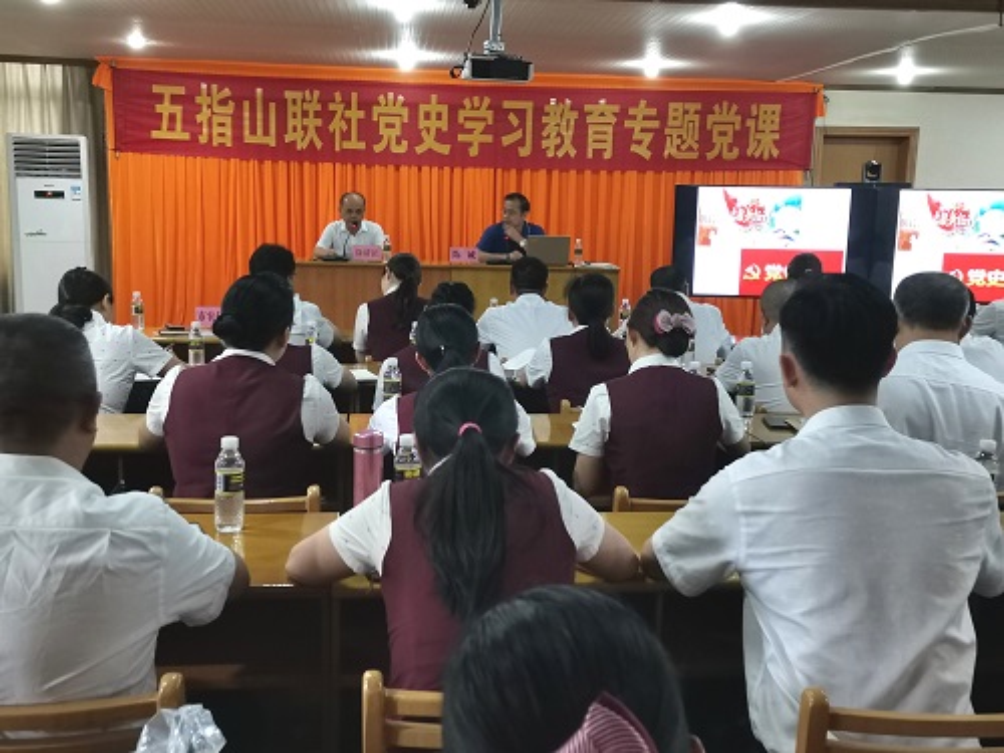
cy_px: 376
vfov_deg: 38.7
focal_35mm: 37
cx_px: 502
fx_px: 1073
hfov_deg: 50.1
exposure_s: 1/50
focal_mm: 4.75
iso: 500
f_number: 1.8
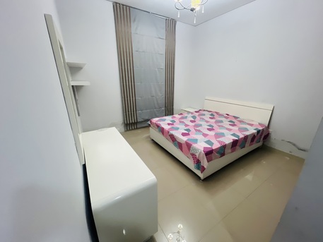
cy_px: 121
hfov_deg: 106.2
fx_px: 121
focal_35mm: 13
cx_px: 162
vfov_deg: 89.9
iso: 320
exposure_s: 1/50
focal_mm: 1.57
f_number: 1.8
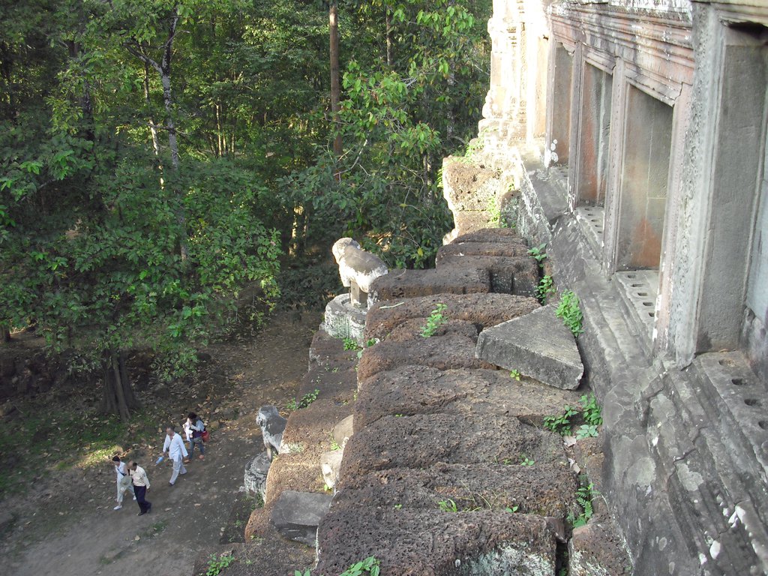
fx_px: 843
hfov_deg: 49.0
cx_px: 384
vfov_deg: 37.7
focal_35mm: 38
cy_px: 288
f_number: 2.8
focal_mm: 6.2
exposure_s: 1/125
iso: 100
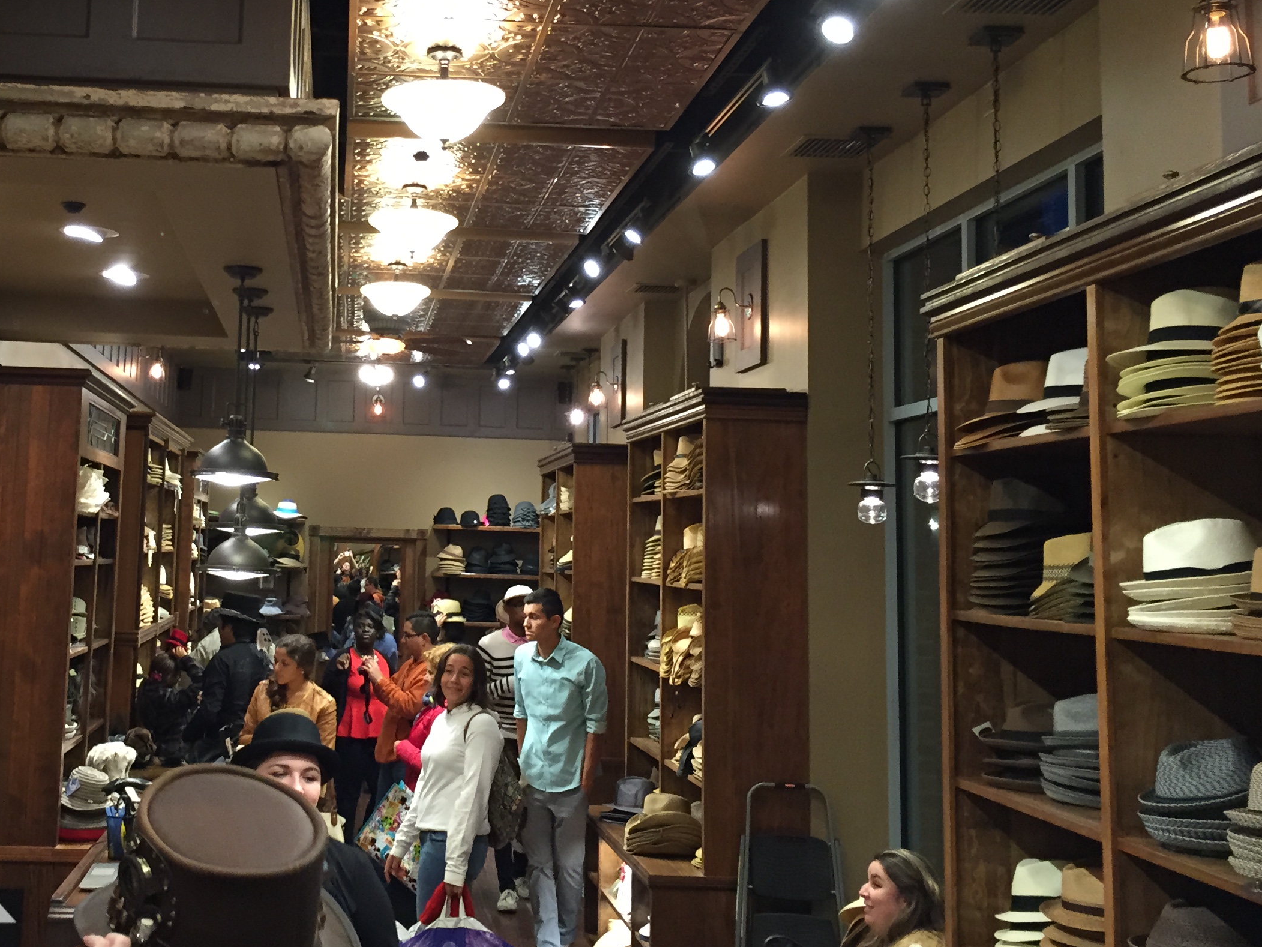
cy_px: 339
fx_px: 1641
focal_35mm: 45
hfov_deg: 41.3
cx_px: 386
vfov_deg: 32.0
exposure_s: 1/30
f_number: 2.2
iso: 125
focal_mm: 4.15
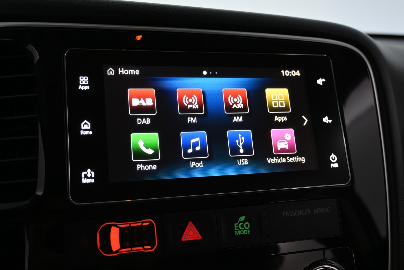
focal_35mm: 40
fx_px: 444
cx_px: 212
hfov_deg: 48.9
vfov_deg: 33.8
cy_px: 135
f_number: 4.2
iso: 1000
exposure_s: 1/40
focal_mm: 25
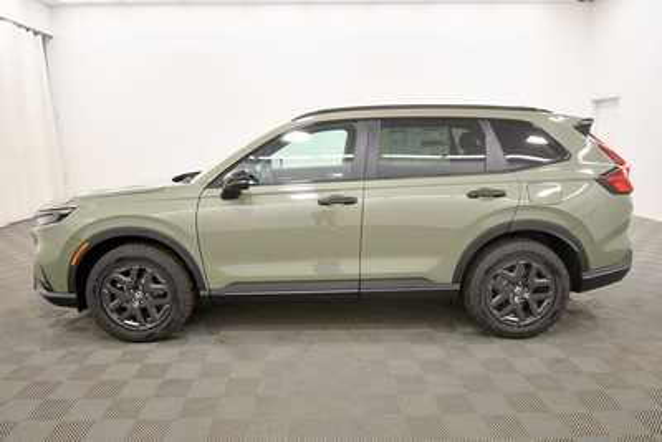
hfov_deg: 73.7
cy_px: 221
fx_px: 441
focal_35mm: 24
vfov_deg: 53.2
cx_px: 331
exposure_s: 1/125
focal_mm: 16
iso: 1000
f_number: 5.3
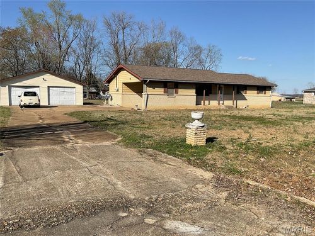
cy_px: 118
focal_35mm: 29
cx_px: 158
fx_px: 264
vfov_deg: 48.2
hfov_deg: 61.7
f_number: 1.8
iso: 16
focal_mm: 3
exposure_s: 1/2667
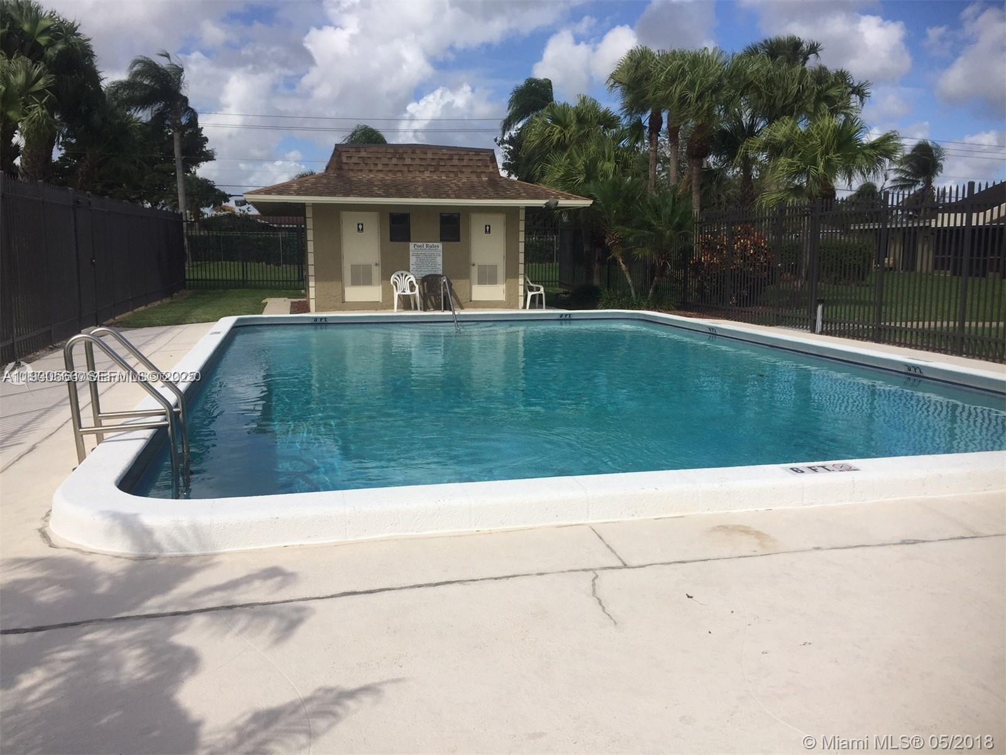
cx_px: 503
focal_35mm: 29
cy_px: 378
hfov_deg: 61.7
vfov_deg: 48.2
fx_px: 843
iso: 32
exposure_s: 1/3300
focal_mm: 4.15
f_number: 2.2
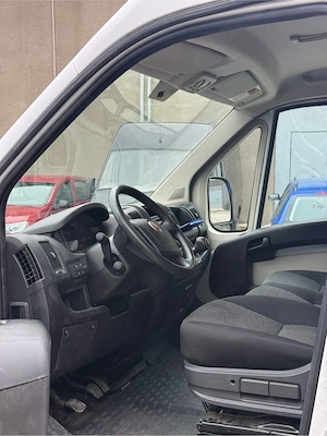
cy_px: 218
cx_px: 164
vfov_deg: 39.7
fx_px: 605
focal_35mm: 48
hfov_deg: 30.3
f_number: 1.78
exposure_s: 1/452
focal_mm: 6.76
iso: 64
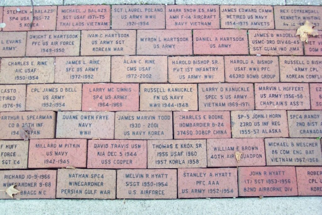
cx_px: 161
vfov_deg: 35.1
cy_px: 108
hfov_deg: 50.7
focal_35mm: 38
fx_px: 340
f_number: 2.8
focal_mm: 8
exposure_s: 1/30
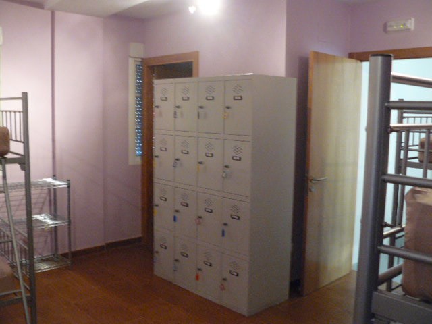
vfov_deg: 39.7
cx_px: 216
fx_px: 449
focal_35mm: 36
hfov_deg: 51.4
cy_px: 162
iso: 400
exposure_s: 1/10
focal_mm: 6
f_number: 2.8
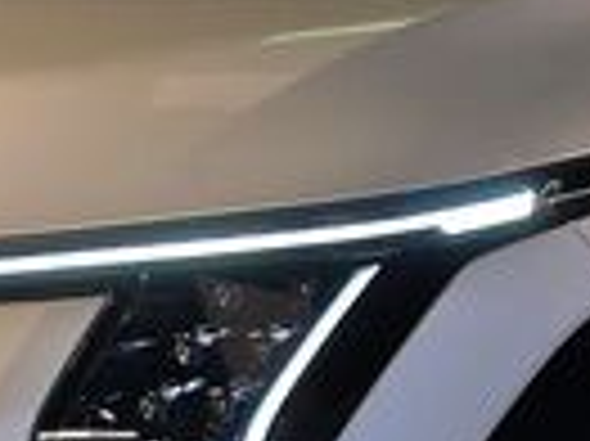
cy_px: 317
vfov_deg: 4.9
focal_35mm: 301
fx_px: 5126
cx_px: 23
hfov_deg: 6.6
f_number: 1.63
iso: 154
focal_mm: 8.72
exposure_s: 1/50
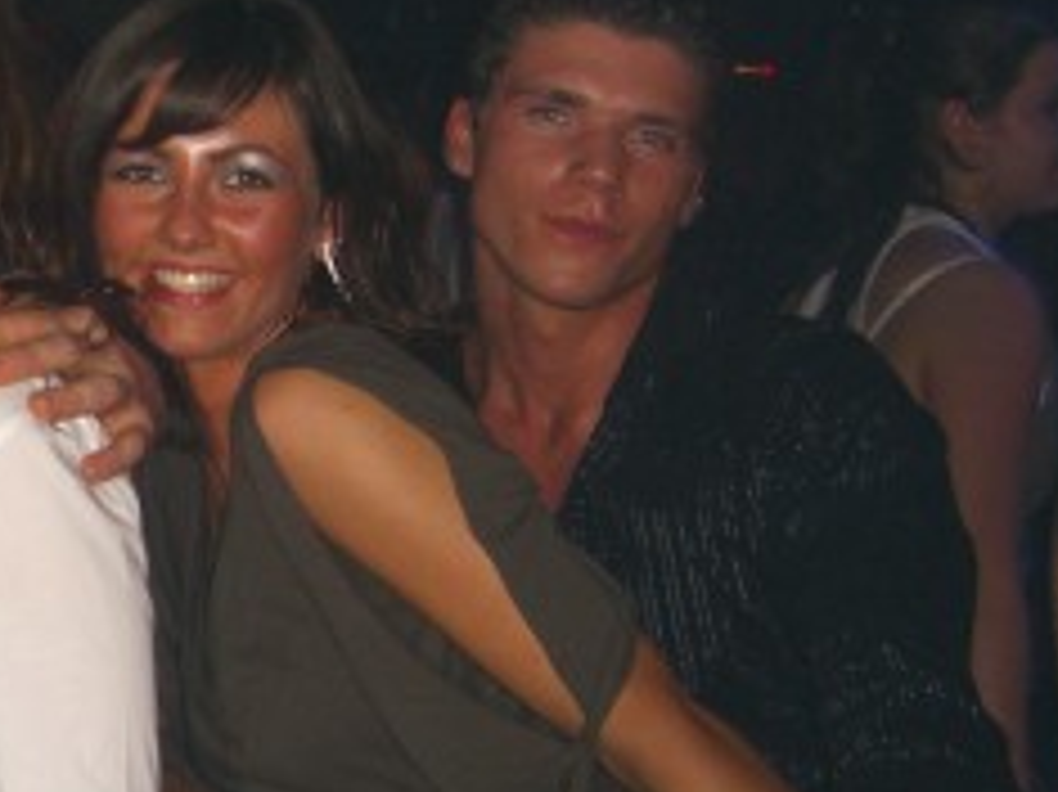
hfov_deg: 19.7
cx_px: 27
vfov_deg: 15.2
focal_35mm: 97
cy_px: 459
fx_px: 2963
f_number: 2.8
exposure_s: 1/60
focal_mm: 7.9
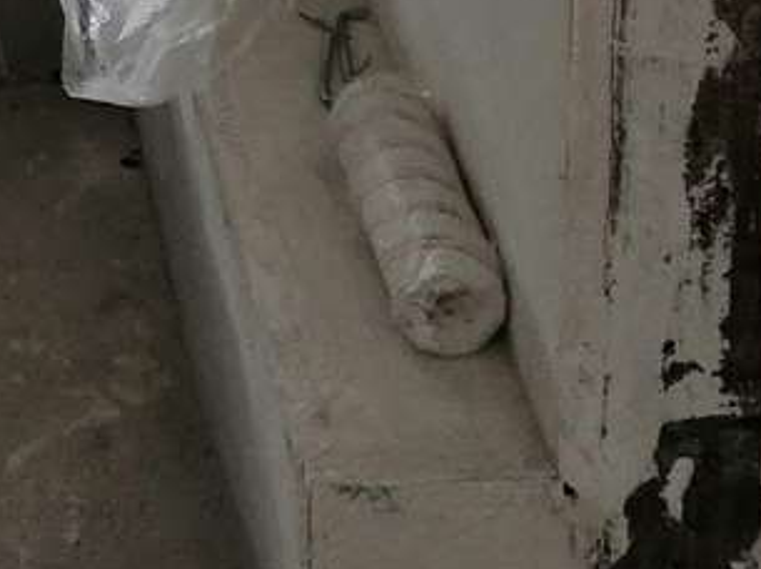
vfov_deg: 10.0
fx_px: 2920
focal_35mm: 133
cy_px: -693
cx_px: -165
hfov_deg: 14.4
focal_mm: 3.95
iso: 64
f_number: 1.8
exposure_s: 1/50
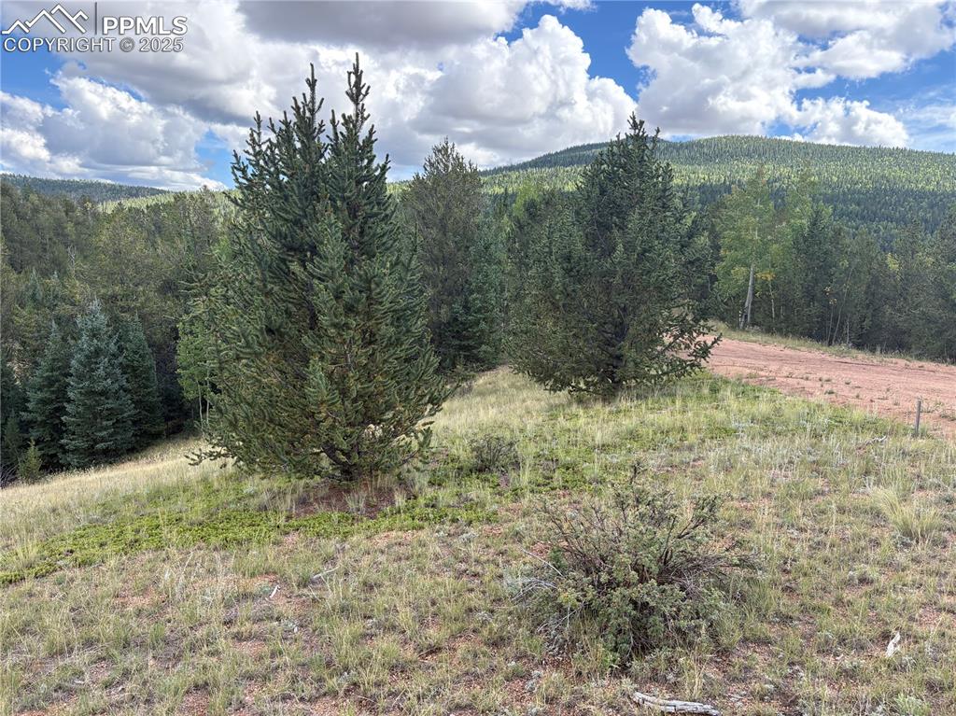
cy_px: 358
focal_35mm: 26
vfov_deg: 53.0
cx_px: 478
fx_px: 718
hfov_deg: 67.3
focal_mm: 5.96
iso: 64
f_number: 1.6
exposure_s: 1/820
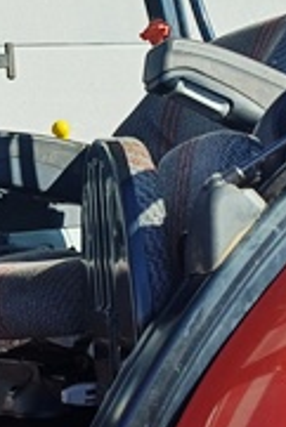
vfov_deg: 21.8
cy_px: 83
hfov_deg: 14.3
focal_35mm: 92
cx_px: -87
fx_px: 1094
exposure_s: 1/654
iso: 50
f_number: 1.8
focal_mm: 4.65
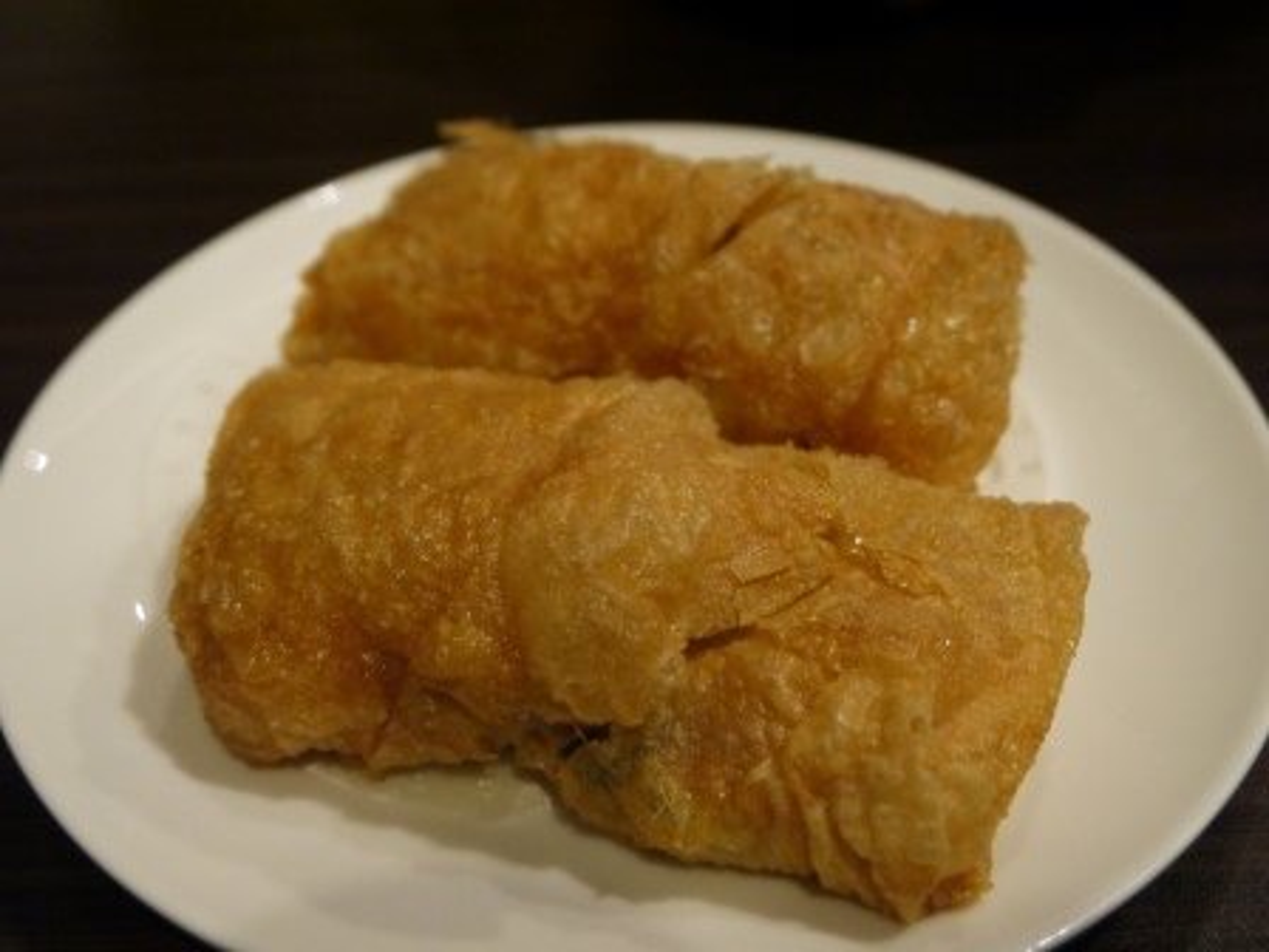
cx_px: 634
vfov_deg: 34.3
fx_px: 1540
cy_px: 476
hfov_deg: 44.8
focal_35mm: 42
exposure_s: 1/60
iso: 1250
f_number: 4.6
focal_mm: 21
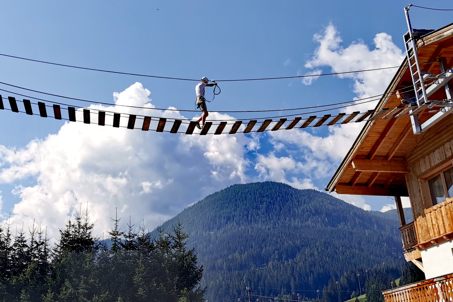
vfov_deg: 27.7
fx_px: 604
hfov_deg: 39.8
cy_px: 77
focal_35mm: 48
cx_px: 104
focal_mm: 5.56
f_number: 1.6
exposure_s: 1/5988
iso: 50
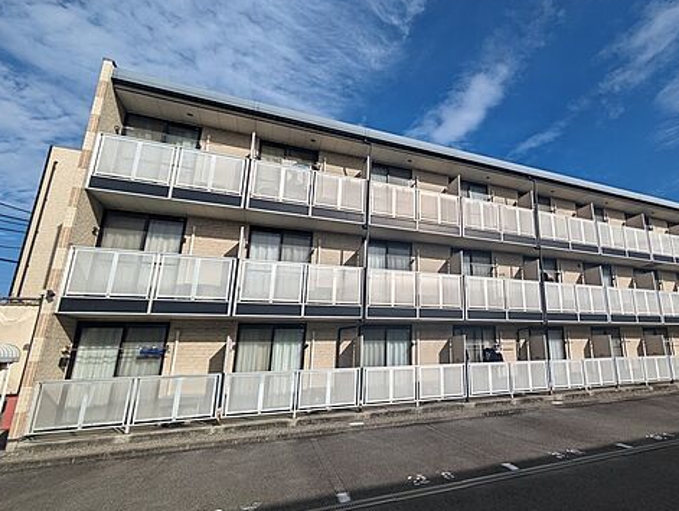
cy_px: 257
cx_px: 446
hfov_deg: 82.1
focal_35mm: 19
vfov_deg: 68.8
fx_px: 373
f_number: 2.2
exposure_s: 1/5076
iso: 46
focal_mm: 1.83
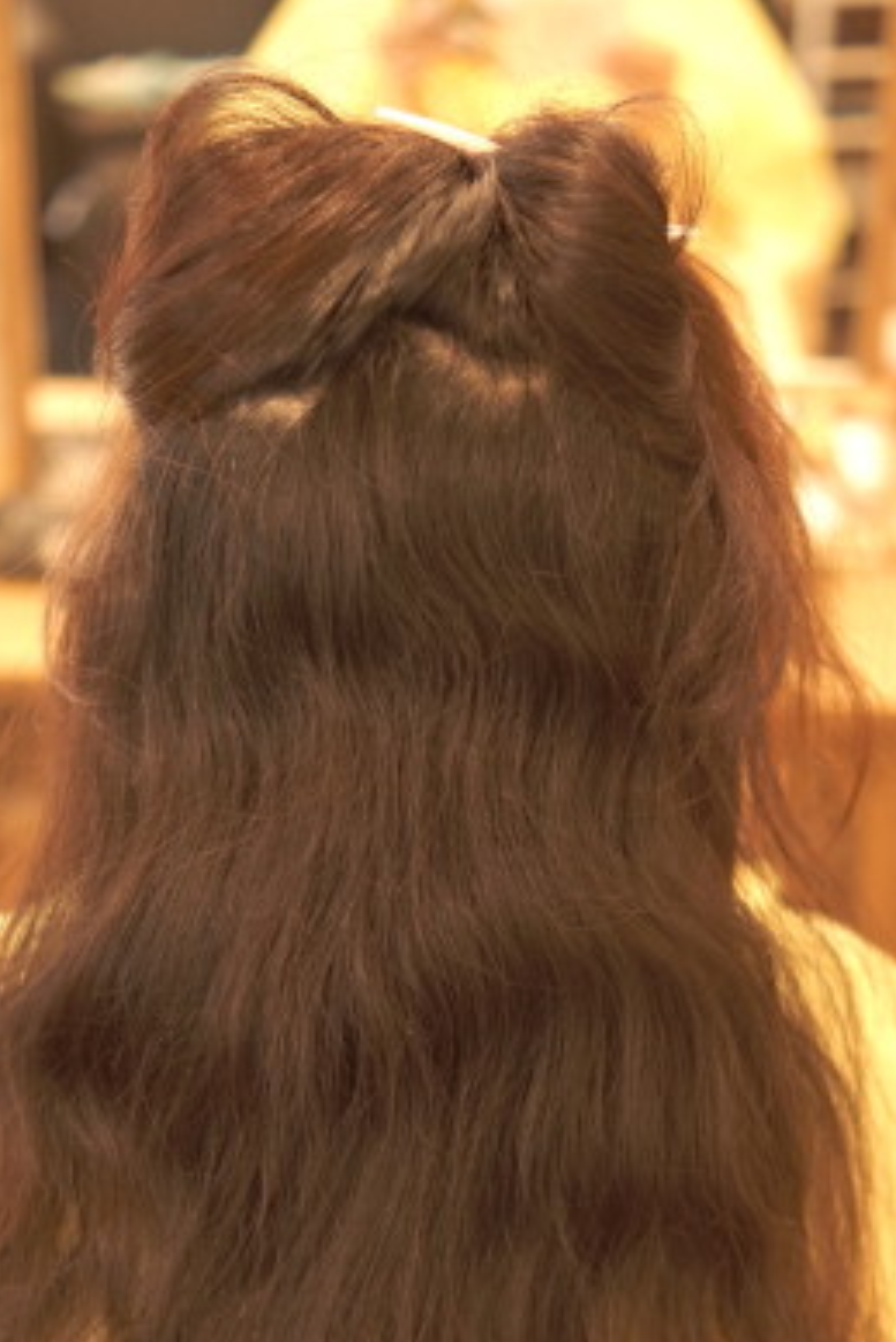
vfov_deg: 29.7
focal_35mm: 68
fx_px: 2523
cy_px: 854
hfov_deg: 20.1
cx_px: 426
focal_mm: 35
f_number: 1.8
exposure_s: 1/400
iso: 800
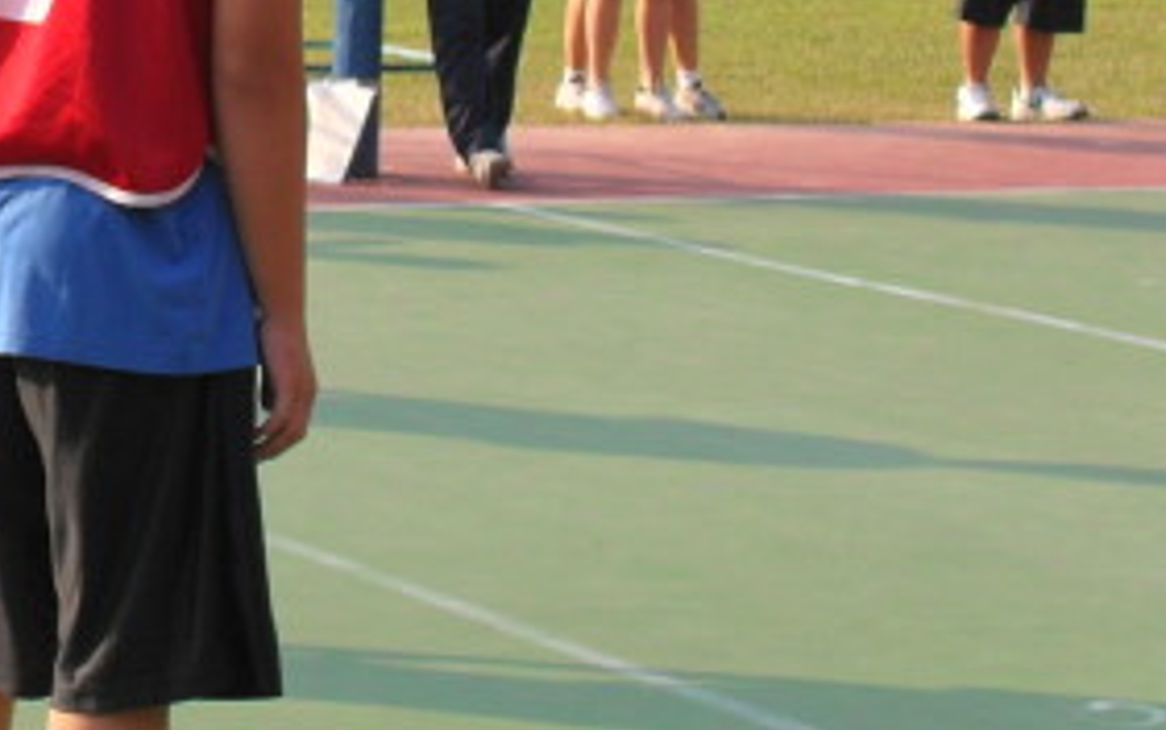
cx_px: 4
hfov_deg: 12.2
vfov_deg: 7.7
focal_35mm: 169
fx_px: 5374
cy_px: 33
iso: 100
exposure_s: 1/350
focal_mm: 12.3
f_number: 4
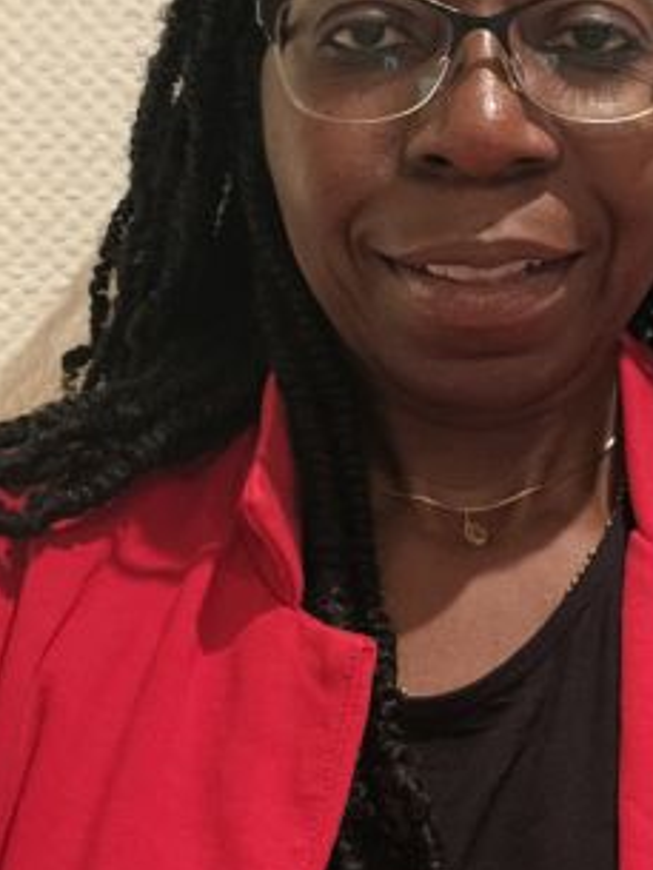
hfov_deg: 24.4
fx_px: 1483
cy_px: 257
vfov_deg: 32.3
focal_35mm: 59
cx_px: 525
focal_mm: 2.71
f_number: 2.2
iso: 1600
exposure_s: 1/14
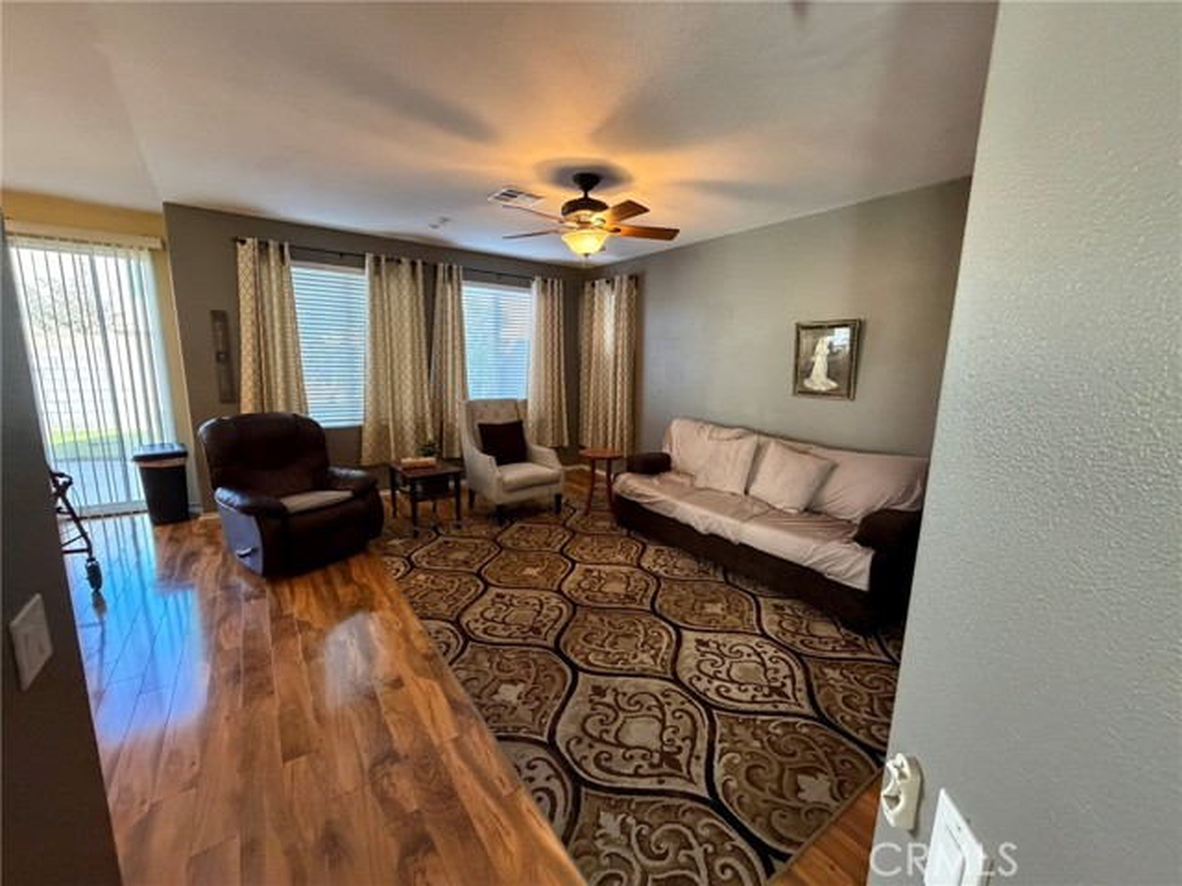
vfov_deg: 85.7
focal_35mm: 14
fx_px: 478
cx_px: 591
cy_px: 443
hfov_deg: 102.1
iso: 640
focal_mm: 2.22
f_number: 2.2
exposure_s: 1/60
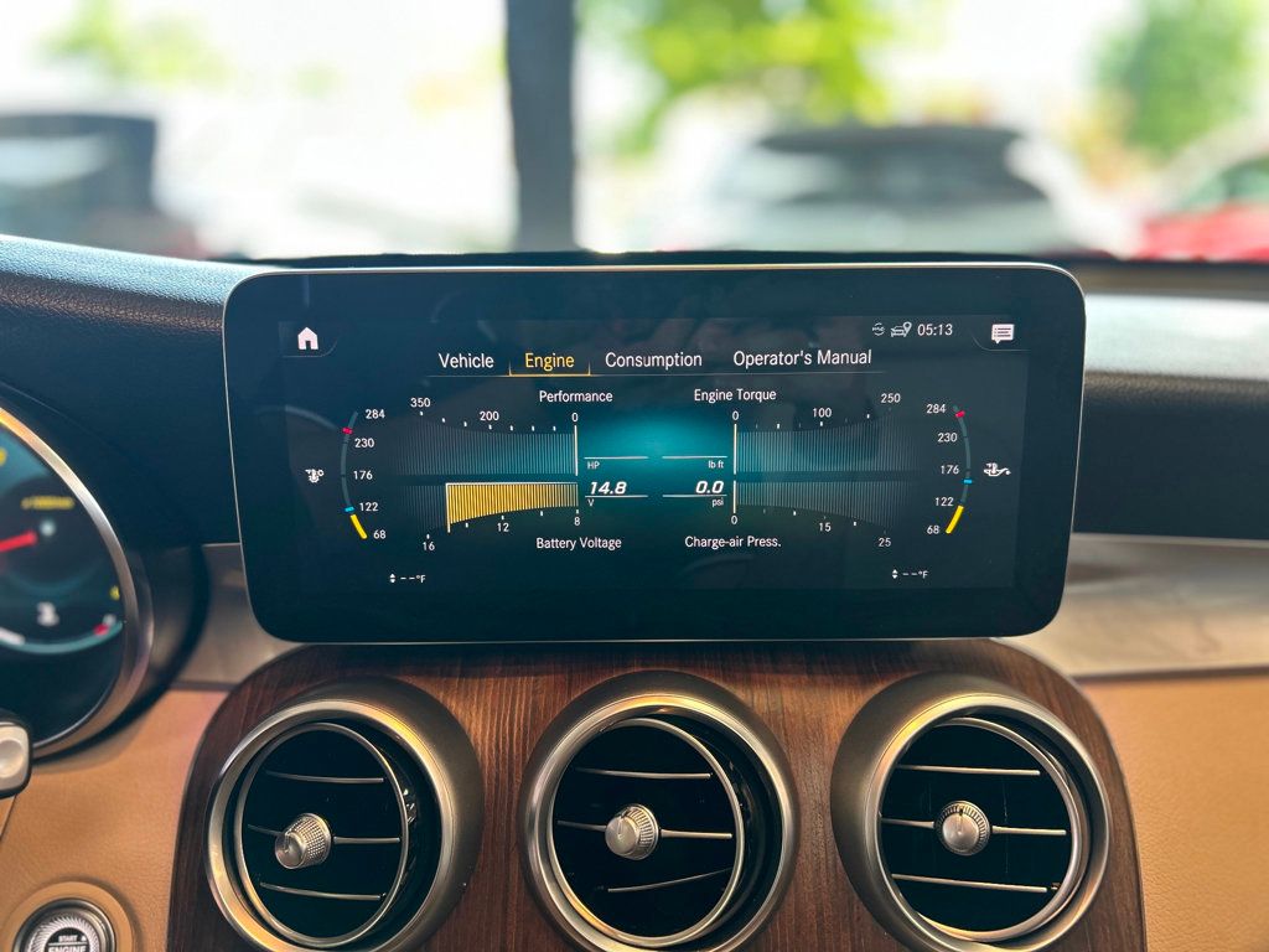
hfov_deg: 67.3
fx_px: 953
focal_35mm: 26
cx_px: 634
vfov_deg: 53.1
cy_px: 476
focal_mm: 5.7
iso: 125
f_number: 1.5
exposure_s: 1/94
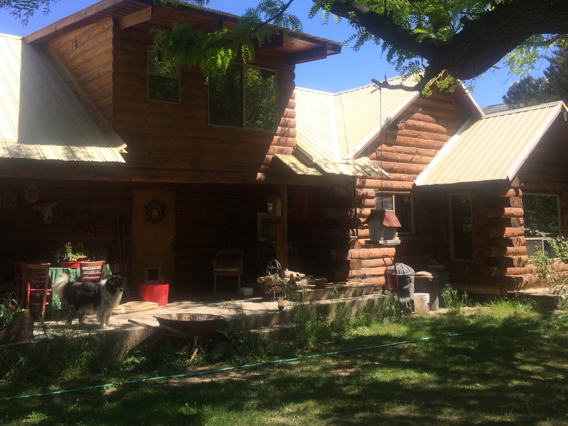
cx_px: 291
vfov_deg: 39.5
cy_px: 175
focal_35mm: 36
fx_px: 591
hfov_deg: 51.3
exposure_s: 1/1053
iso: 32
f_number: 2.2
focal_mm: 4.15
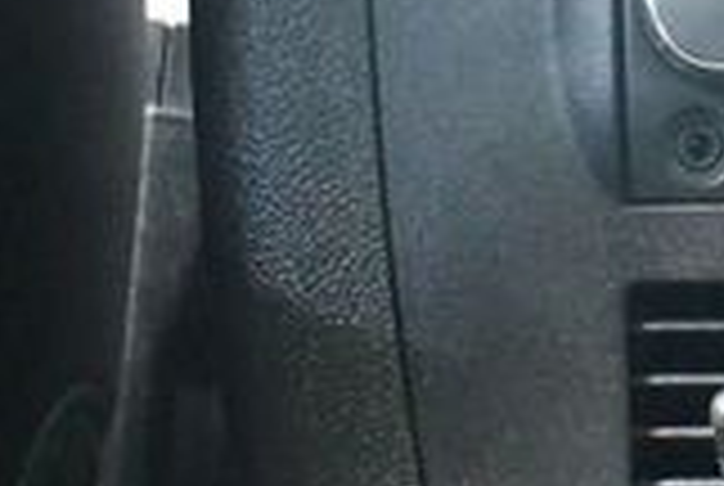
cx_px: 1111
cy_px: 317
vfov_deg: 9.6
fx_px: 2881
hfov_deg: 13.4
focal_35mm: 143
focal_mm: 18
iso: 12800
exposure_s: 1/25
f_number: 3.5
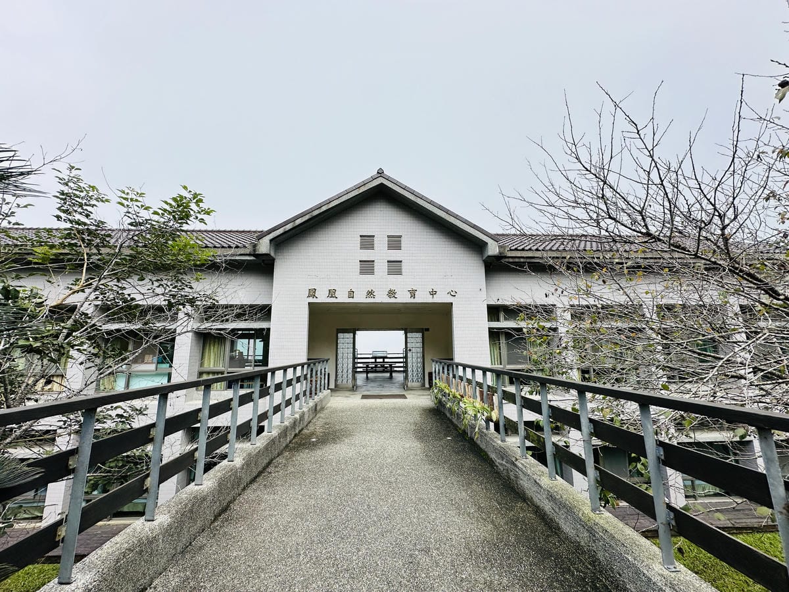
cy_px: 296
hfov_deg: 102.1
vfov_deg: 85.7
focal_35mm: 14
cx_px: 394
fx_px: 319
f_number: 2.2
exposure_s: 1/875
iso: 40
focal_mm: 2.22
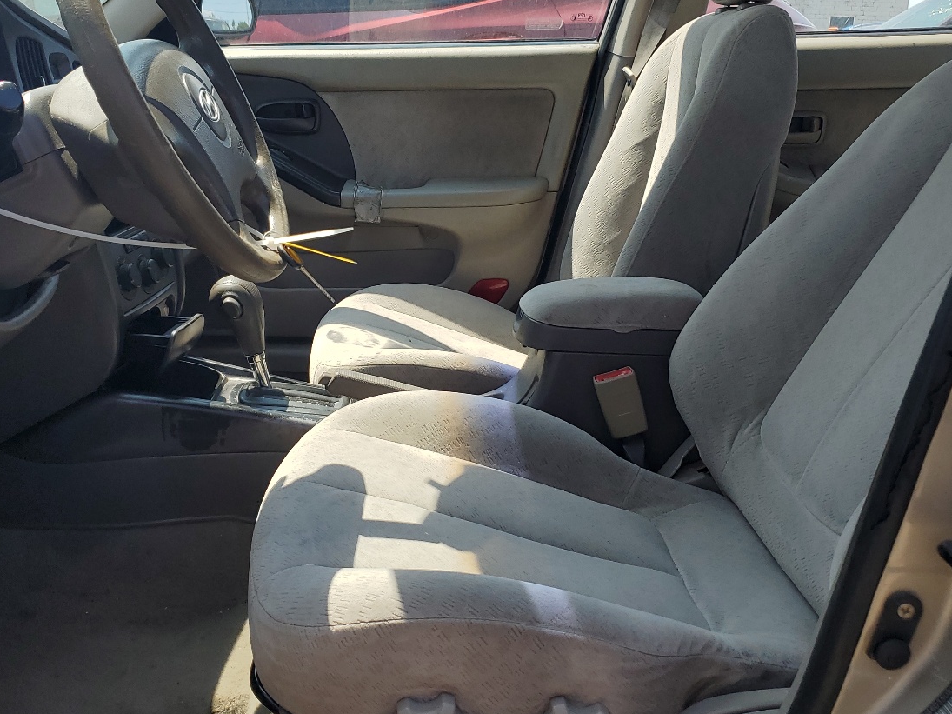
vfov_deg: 37.7
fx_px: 1045
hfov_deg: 48.7
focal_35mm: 38
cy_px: 348
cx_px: 382
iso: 50
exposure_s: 1/1429
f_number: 1.5
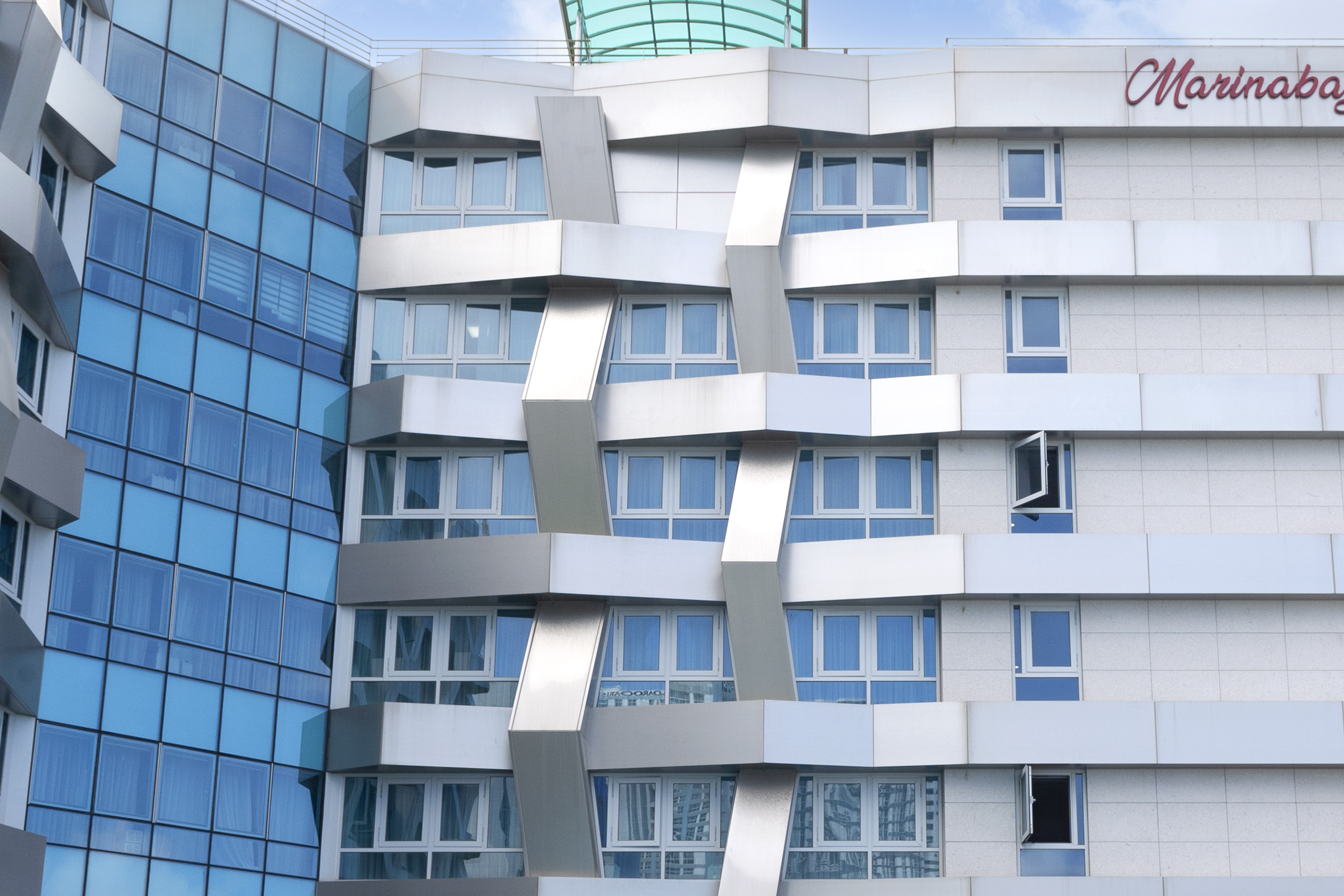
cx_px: 829
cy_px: 687
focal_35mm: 50
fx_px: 1867
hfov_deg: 39.4
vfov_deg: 26.6
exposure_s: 1/400
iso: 200
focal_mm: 24
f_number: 10
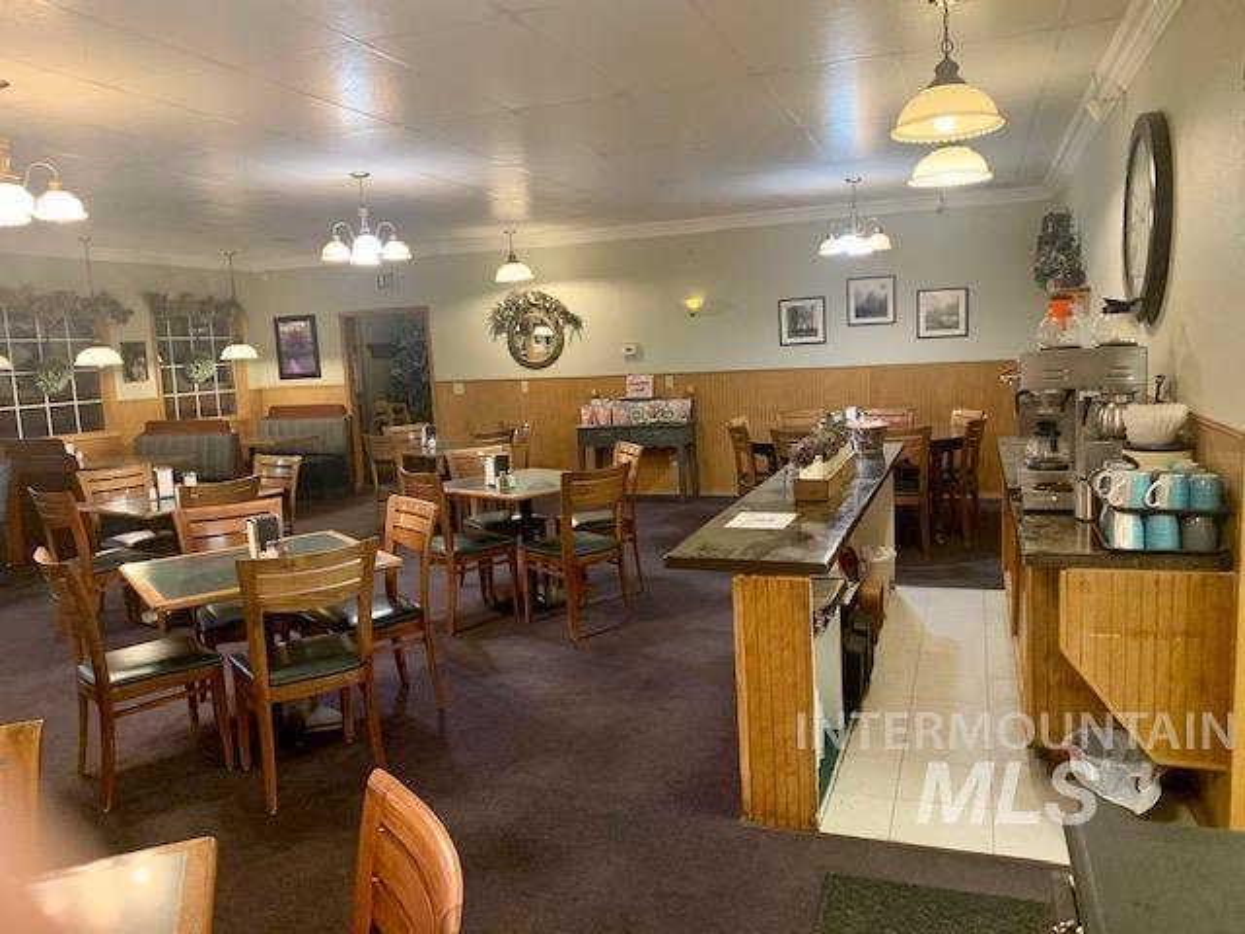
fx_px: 935
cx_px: 622
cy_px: 467
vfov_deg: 53.1
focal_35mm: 26
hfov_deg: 67.3
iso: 320
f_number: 1.8
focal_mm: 4.25
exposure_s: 1/60
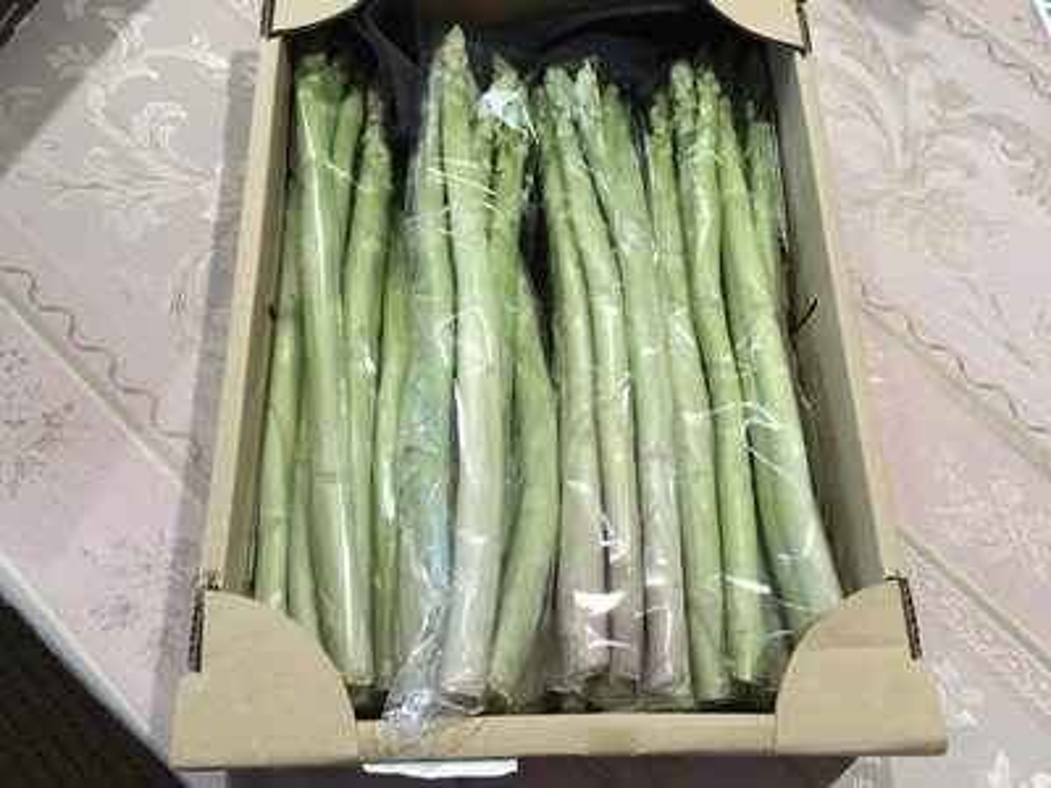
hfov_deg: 61.7
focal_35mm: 29
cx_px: 526
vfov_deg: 48.2
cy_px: 394
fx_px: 880
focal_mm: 4.15
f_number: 2.2
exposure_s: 1/30
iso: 200
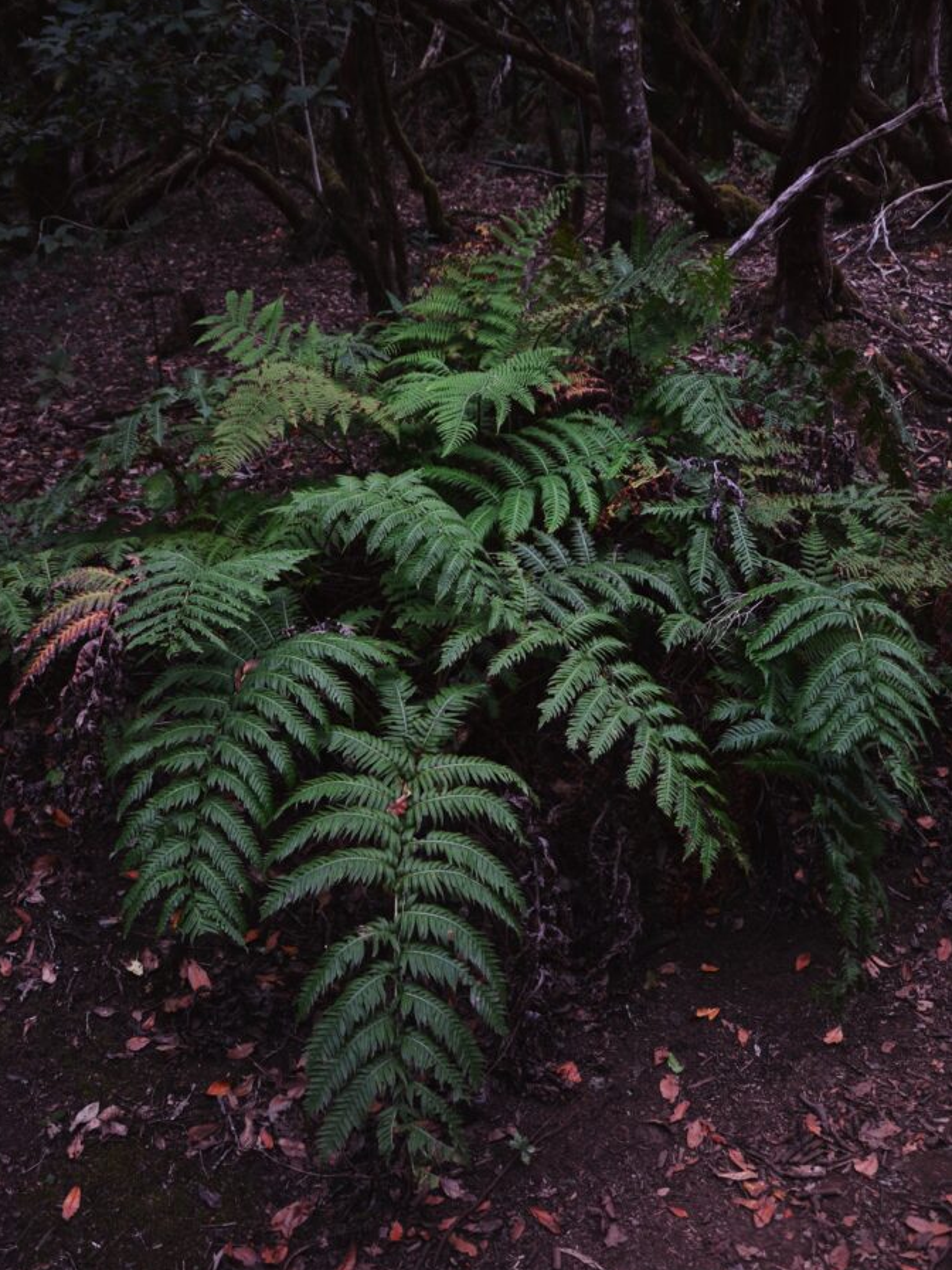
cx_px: 475
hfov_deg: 41.2
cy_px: 605
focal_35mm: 35
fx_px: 1267
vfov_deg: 53.2
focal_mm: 21
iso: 400
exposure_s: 1/100
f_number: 4
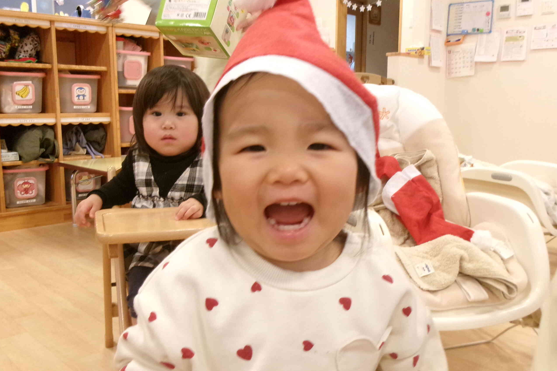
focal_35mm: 38
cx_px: 280
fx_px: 588
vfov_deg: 35.0
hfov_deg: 50.7
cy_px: 200
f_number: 4.5
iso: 541
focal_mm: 6.4
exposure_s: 1/60
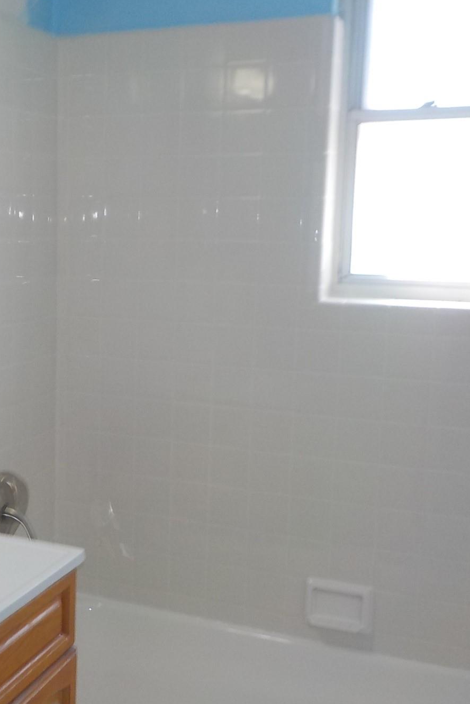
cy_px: 367
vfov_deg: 41.1
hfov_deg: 27.2
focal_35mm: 48
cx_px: 60
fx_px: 939
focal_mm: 4.1
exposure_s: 1/40
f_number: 3.3
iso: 125
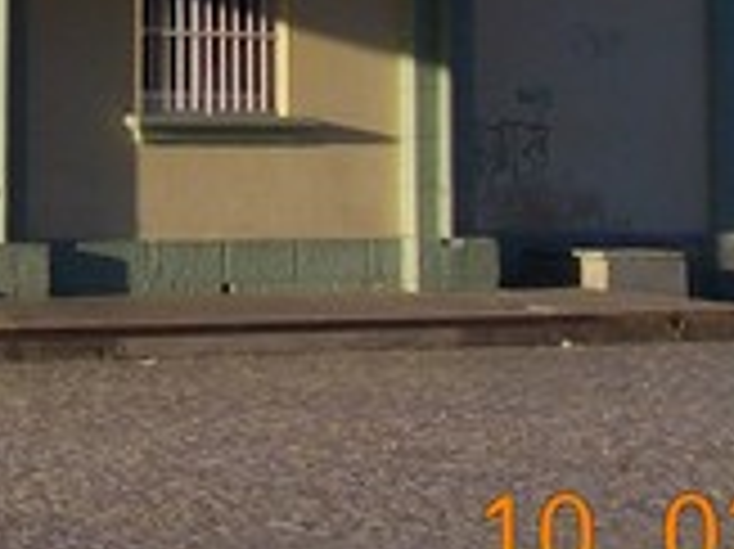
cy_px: -450
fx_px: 4280
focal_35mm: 202
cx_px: -455
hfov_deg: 9.5
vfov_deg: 7.1
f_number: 6.5
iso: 80
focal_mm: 6.1
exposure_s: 1/160
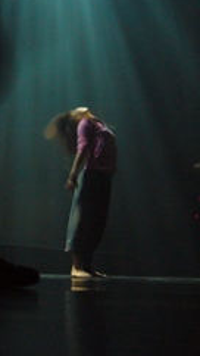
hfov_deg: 18.9
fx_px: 585
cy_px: 199
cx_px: 7
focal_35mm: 62
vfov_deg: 33.8
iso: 200
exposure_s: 1/8
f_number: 2.8
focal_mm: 5.8
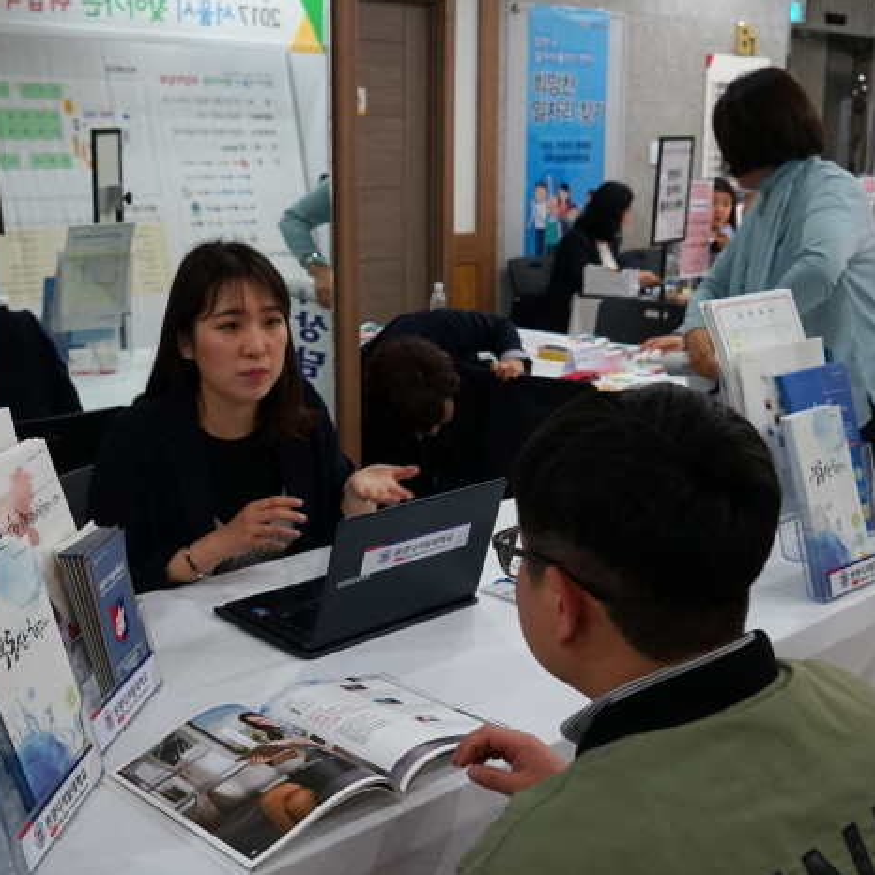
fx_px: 1001
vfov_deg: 47.2
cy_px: 452
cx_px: 460
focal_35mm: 35
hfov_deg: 47.2
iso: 1600
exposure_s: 1/160
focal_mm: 24
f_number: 4
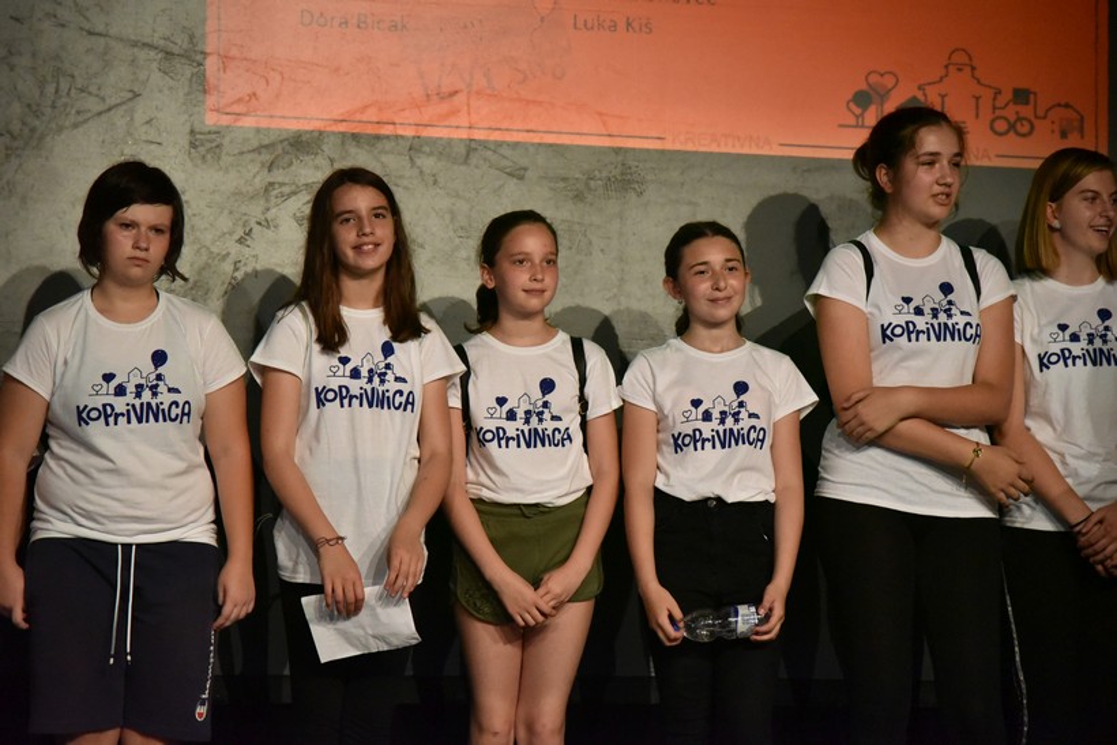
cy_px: 372
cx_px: 558
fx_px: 3724
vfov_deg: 11.4
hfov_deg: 17.1
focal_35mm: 120
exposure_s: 1/2000
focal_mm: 120
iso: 12800
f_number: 4
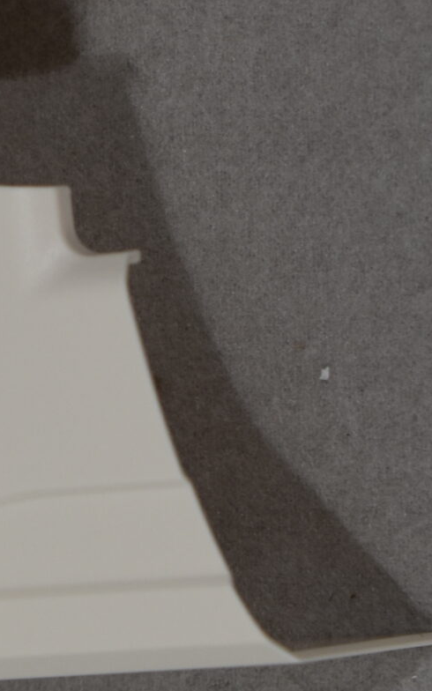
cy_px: -29
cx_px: -56
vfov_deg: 7.6
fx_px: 5174
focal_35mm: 275
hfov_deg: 4.8
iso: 280
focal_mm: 55
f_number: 5.6
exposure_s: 1/125
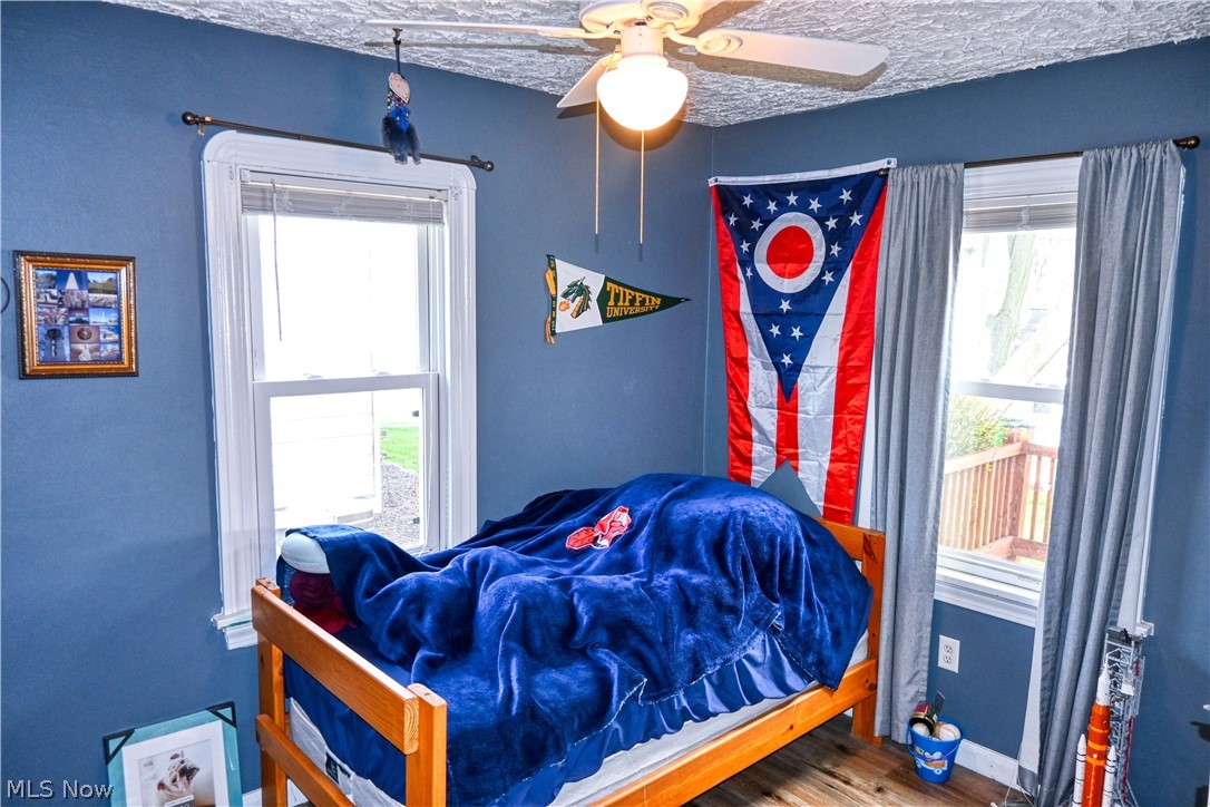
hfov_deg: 70.4
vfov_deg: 50.4
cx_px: 605
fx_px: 857
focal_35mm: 26
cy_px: 404
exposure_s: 1/60
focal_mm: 17
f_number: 3.5
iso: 280
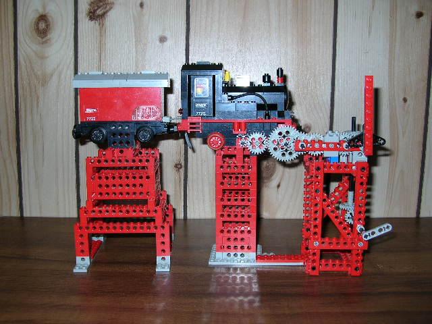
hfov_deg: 51.4
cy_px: 162
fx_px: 449
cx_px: 216
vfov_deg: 39.7
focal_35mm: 36
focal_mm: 6
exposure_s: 1/60.1
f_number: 2.7
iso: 50
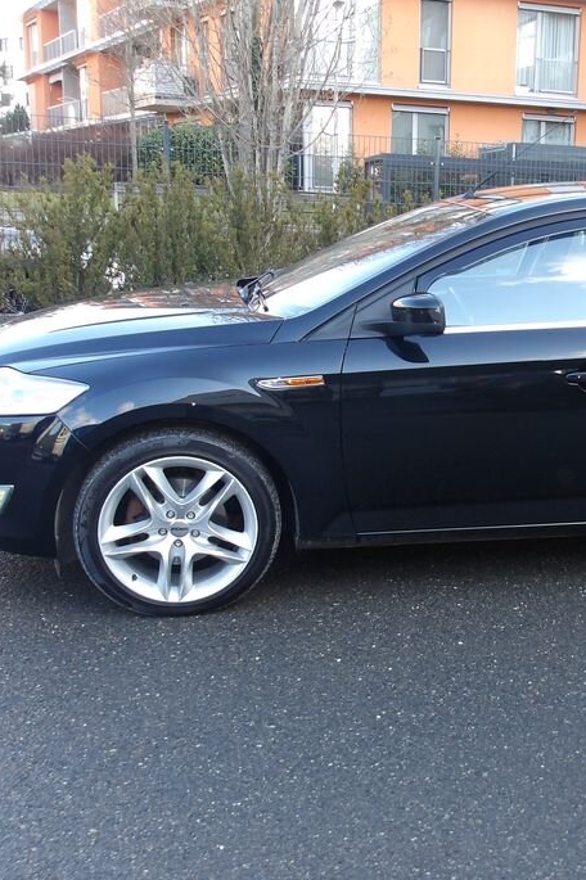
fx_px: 1026
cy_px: 428
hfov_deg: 30.6
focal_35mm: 42
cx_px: 517
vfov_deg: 46.4
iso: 100
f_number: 3
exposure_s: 1/70
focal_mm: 4.9
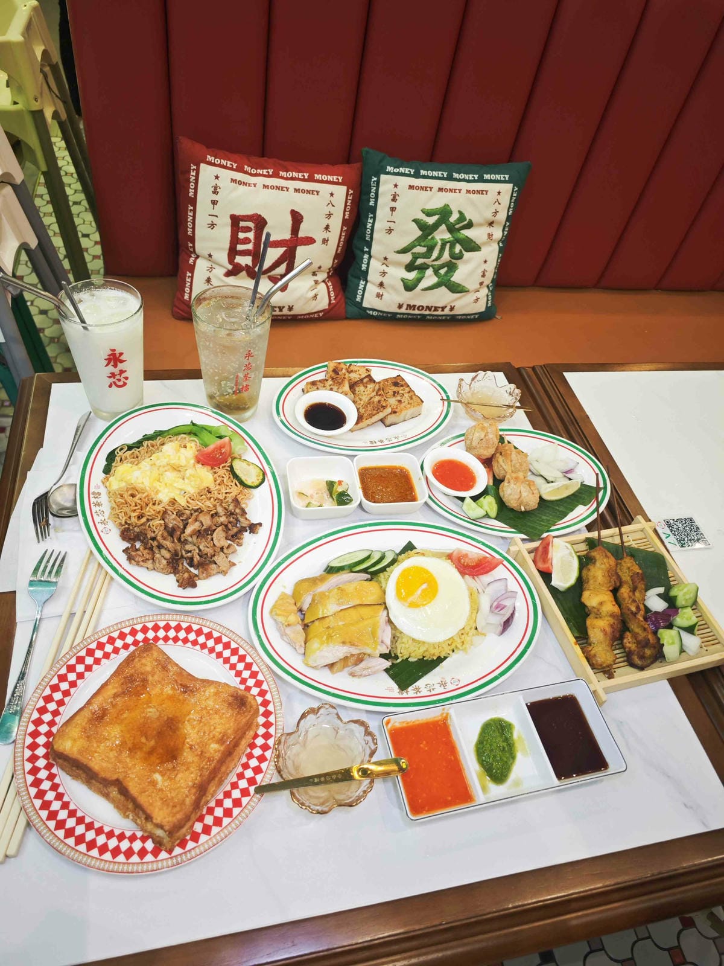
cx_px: 362
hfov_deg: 58.9
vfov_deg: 73.9
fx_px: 641
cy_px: 483
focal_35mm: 23
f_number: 2
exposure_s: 1/120
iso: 400
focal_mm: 8.72
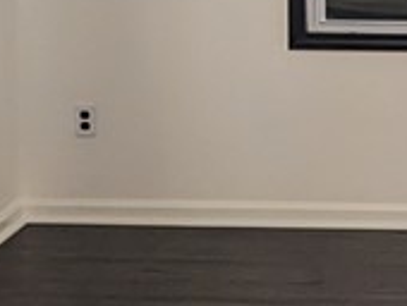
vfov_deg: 10.2
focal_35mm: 144
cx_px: 456
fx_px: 1695
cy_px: 2
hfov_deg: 13.4
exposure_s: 1/120
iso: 207
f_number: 1.85
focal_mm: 6.81
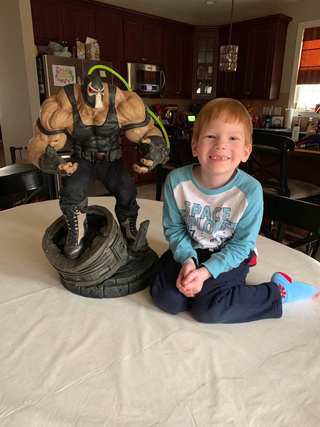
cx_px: 160
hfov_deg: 53.1
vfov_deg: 67.3
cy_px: 214
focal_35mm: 26
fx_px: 320
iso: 400
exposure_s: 1/30
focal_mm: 4.25
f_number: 1.8
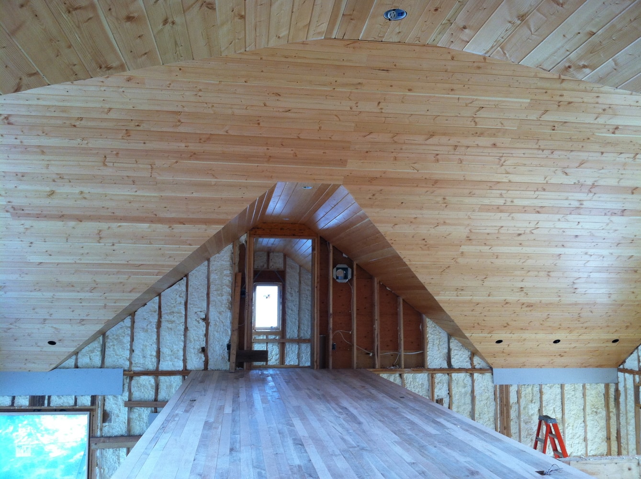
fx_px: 647
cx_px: 320
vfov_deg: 40.6
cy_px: 240
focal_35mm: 35
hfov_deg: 52.7
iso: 80
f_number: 2.8
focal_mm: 3.85
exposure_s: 1/20
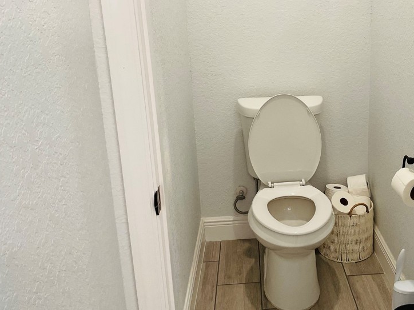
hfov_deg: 44.8
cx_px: 289
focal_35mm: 41
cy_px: 109
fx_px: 490
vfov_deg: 34.9
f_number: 1.8
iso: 64
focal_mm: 3
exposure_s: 1/60
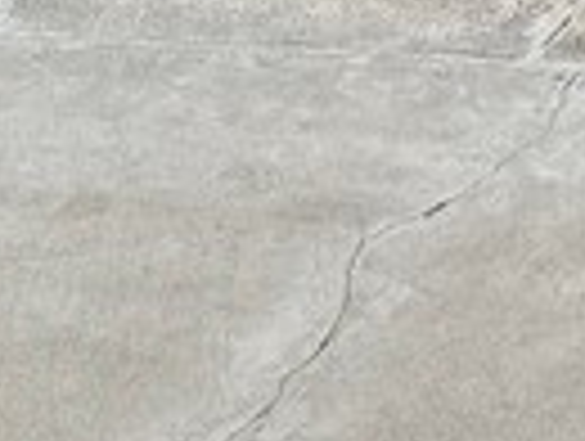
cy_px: -698
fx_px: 3200
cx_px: 1314
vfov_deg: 7.3
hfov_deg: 9.5
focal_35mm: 189
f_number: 1.78
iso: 80
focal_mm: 6.76
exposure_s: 1/4167
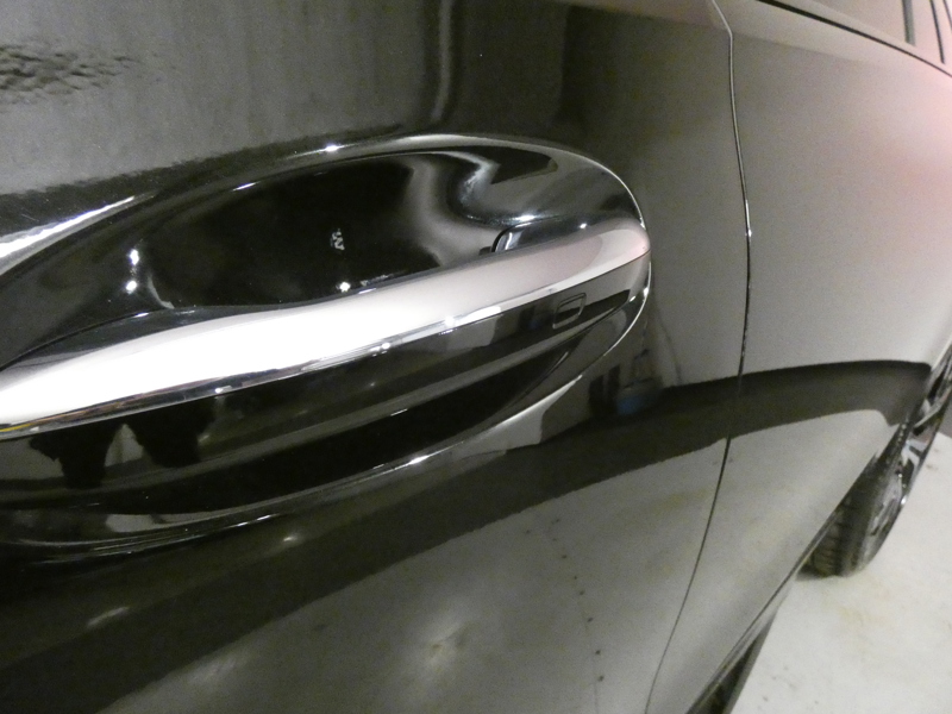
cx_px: 476
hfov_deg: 81.7
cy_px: 357
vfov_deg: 66.0
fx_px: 550
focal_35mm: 20
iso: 3200
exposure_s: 1/125
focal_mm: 3.6
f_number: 2.8
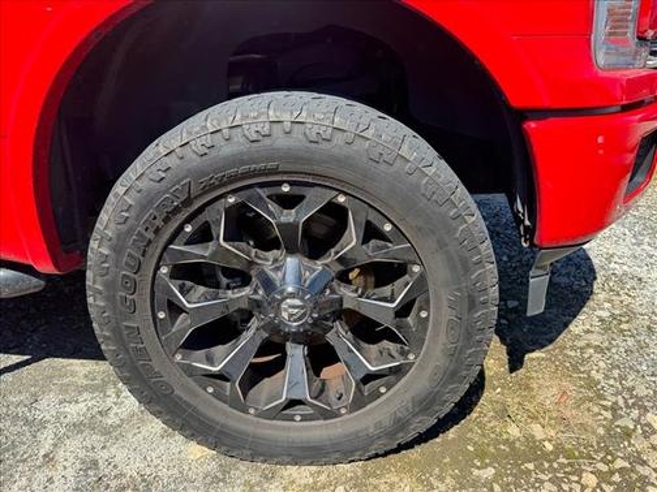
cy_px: 246
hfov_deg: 71.6
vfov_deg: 56.8
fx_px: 456
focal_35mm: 24
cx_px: 328
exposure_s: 1/1311
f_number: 1.78
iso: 80
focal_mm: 6.76
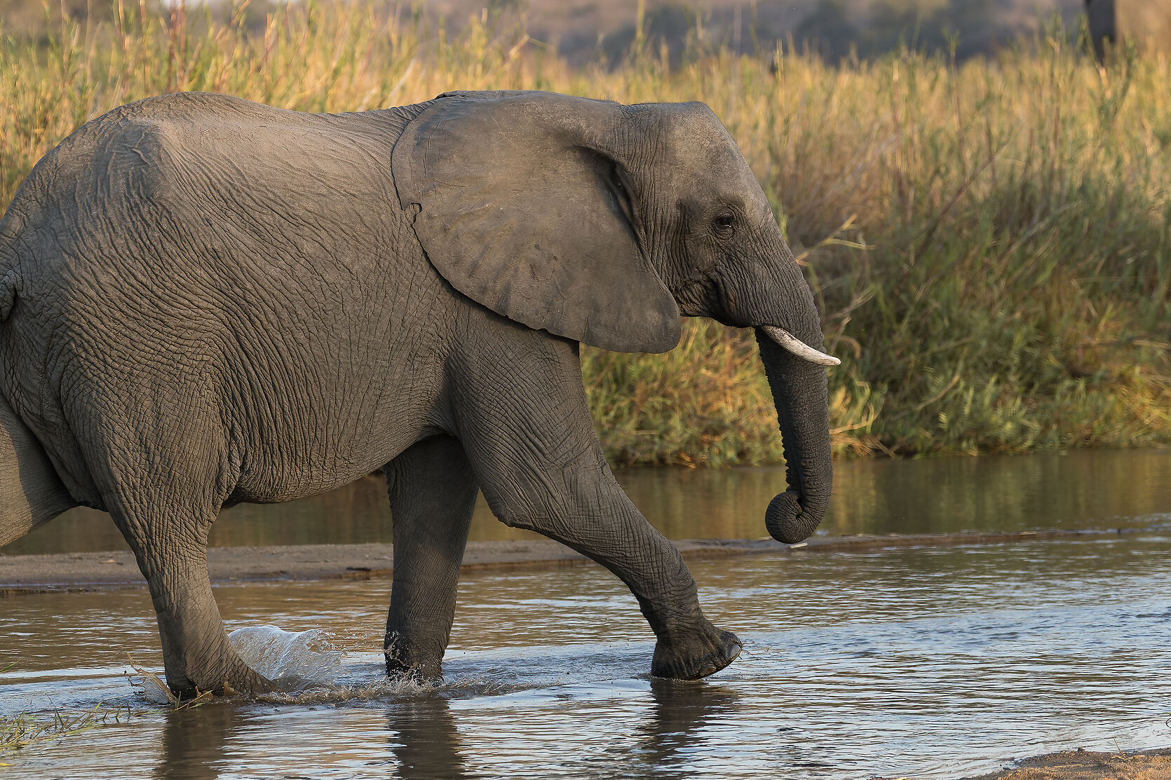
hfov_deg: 8.9
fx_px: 7480
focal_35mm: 230
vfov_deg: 6.0
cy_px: 346
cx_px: 415
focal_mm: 160
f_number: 4
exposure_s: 1/1250
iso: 720
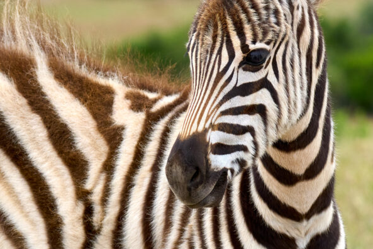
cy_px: 74
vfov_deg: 2.9
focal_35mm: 480
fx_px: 4977
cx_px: 152
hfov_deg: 4.3
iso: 800
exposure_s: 1/640
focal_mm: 185.4
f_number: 6.3
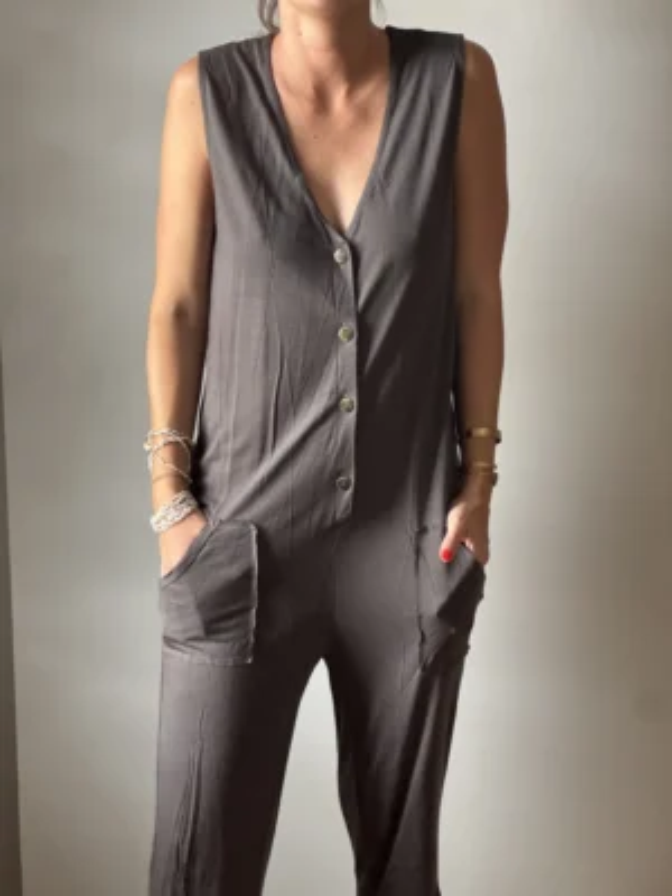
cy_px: 448
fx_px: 1993
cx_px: 336
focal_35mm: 77
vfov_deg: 25.3
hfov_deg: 19.1
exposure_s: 1/60
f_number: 2.8
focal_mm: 9
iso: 250
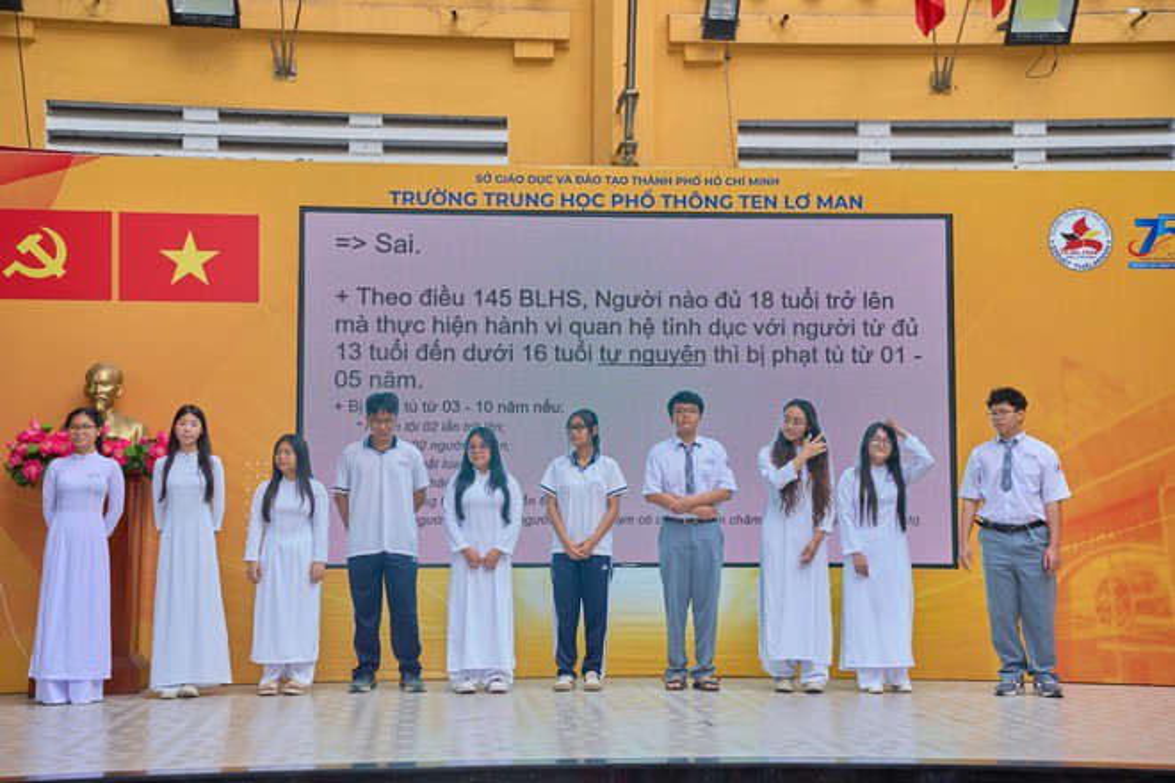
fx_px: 1958
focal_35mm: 60
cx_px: 588
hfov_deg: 33.4
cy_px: 392
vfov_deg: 22.6
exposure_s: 1/100
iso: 50
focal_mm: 60
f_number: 4
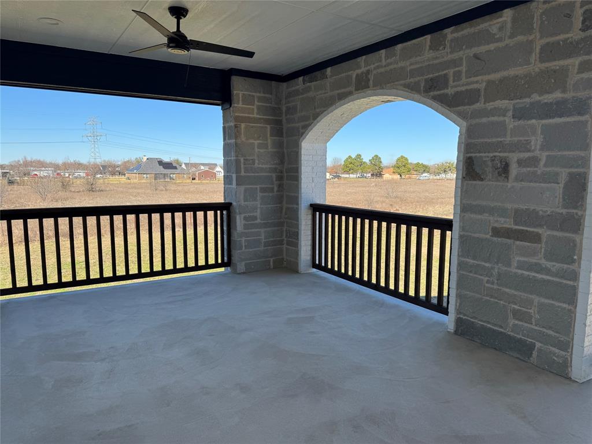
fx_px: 410
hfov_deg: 71.6
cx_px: 296
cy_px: 222
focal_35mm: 24
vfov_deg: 56.8
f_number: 1.78
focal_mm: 6.76
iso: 80
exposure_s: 1/1980
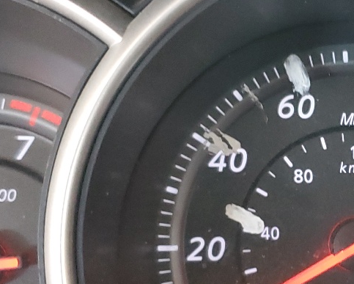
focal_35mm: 84
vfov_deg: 18.3
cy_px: 182
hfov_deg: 21.9
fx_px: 881
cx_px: 359
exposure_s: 1/17
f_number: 1.5
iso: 317
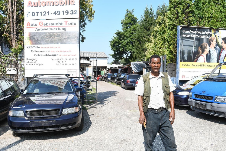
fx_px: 188
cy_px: 76
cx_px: 113
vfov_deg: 43.6
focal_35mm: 30
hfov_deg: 61.9
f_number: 8
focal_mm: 20
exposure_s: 1/160
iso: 125
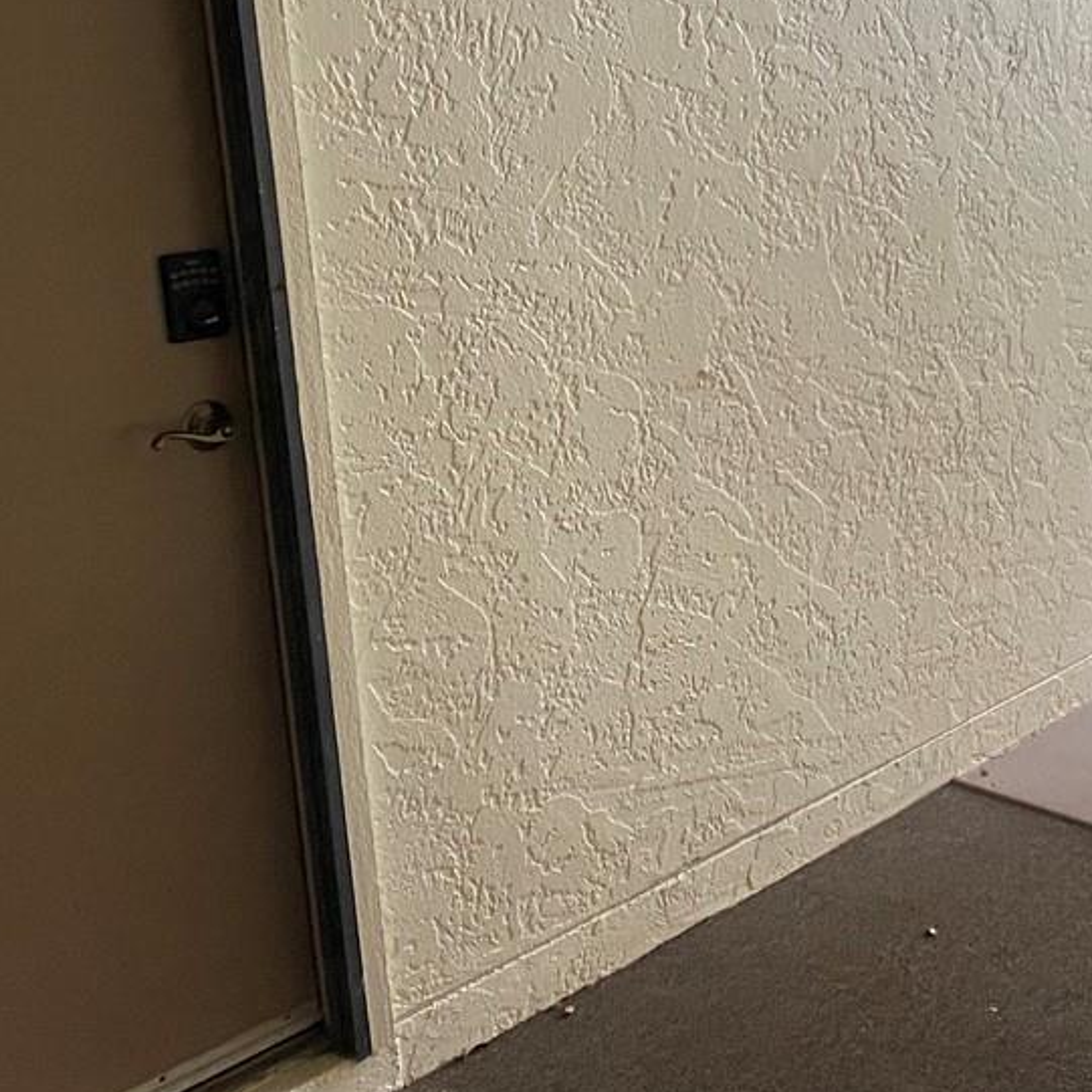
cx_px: 775
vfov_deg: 25.3
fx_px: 2427
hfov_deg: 25.2
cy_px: 392
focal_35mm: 68
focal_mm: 4.25
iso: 125
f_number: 1.8
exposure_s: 1/89
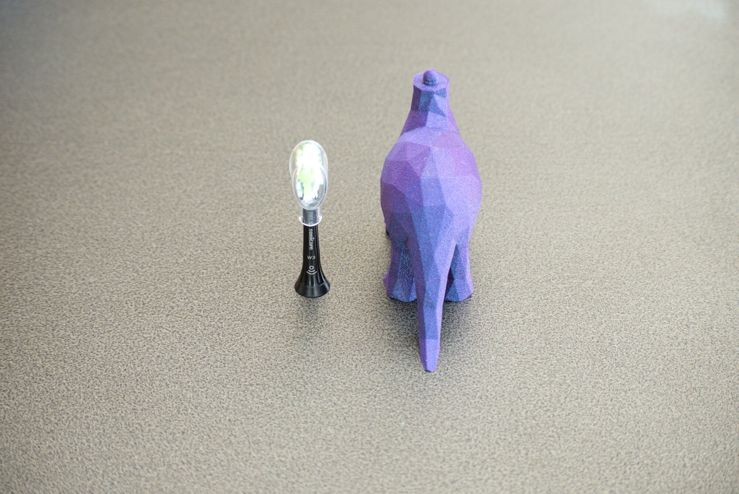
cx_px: 370
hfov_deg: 24.7
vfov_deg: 16.7
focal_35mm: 82
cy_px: 247
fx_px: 1684
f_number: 4
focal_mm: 55
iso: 900
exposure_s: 1/125
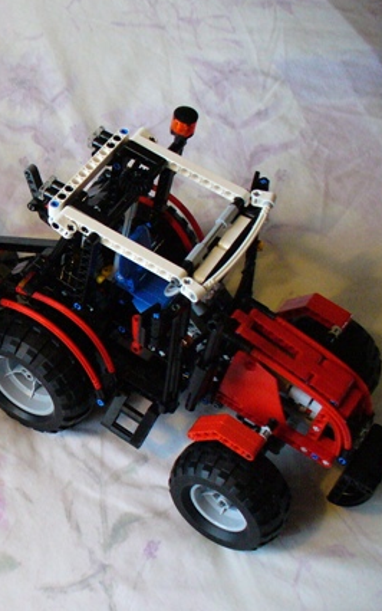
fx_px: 982
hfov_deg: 20.7
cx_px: -62
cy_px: 341
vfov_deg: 34.5
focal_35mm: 59
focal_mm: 6.1
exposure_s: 1/40
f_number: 2.8
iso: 400
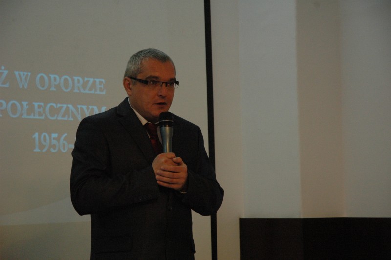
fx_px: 1139
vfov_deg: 13.0
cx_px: 196
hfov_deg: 19.5
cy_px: 130
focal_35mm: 105
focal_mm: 70
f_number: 4.5
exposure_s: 1/60
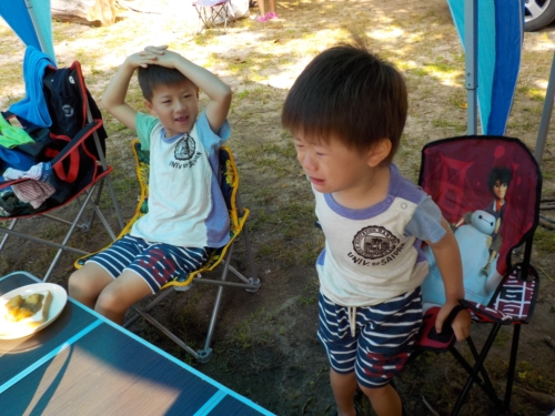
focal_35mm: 30
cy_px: 208
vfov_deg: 46.8
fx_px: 481
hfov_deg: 60.0
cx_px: 278
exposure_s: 1/160
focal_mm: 4.1
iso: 125
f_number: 3.3
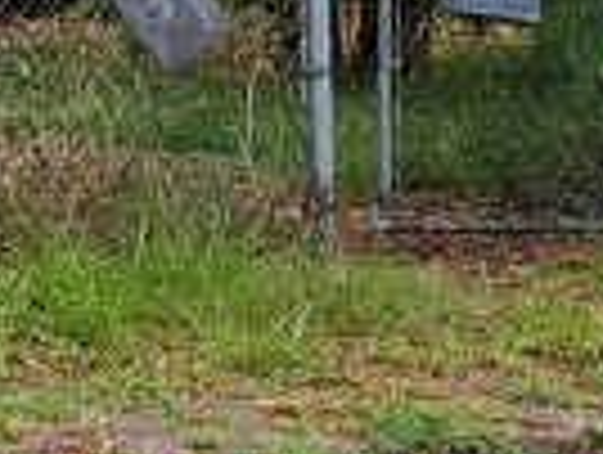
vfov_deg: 7.4
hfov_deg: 8.3
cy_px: -270
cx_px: -1278
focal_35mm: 198
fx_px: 3455
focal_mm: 5.4
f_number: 1.8
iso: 40
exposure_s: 1/365
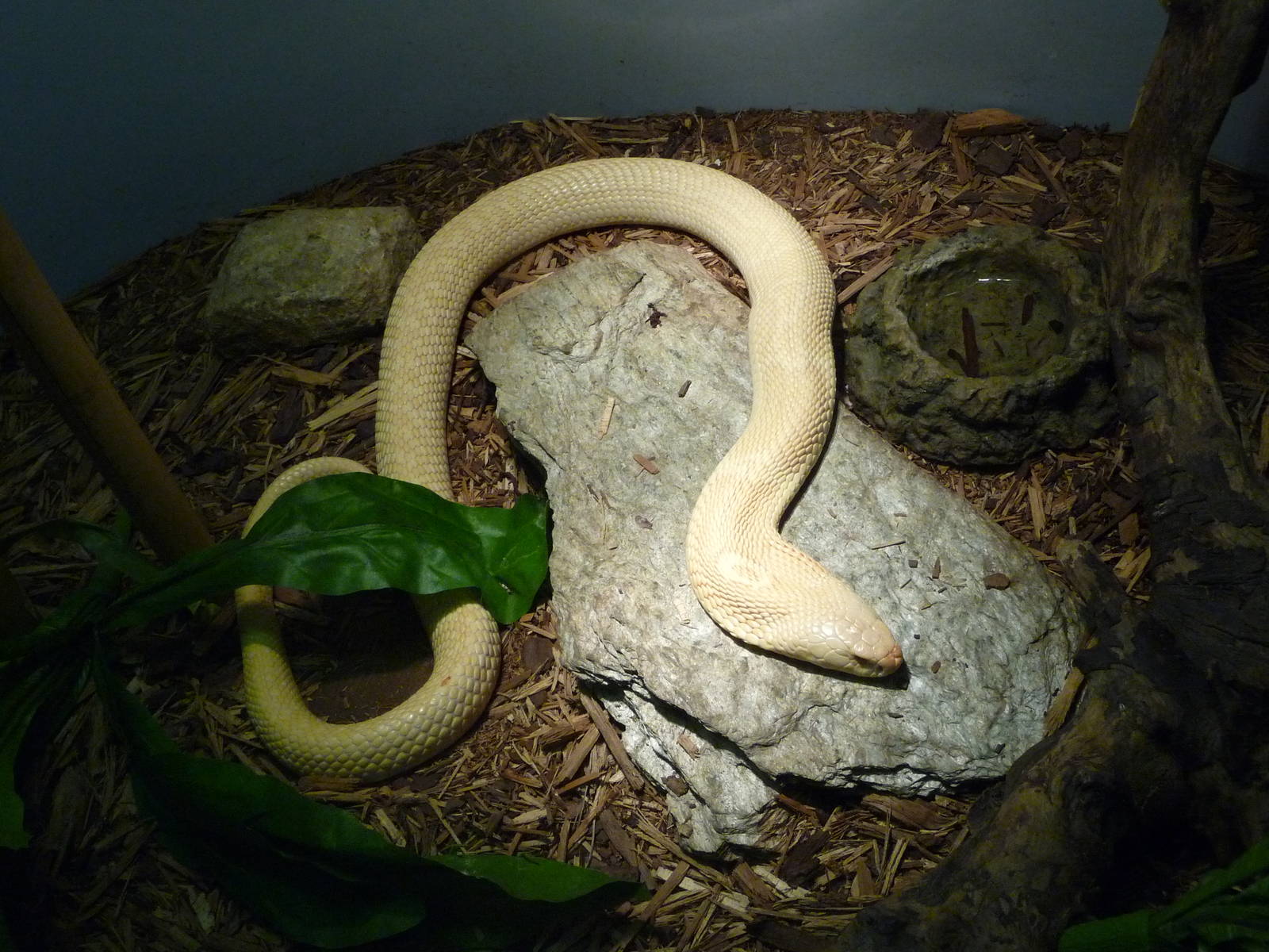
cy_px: 476
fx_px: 1760
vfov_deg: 30.3
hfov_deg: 39.7
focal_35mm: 48
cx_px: 634
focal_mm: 8
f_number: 4.2
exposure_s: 1/125
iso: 400
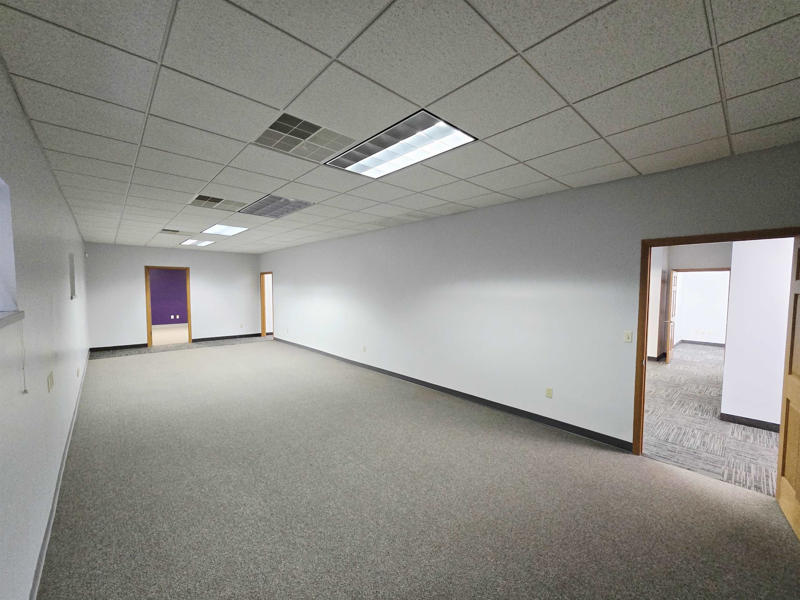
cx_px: 400
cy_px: 300
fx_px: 300
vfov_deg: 89.9
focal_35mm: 13
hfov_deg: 106.2
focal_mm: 2.2
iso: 640
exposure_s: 1/60.2
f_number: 2.2
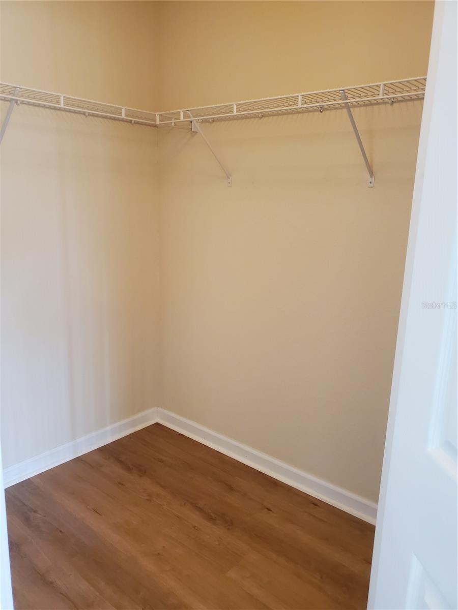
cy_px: 305
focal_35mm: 26
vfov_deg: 67.3
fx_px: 459
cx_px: 229
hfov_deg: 53.1
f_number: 1.5
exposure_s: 1/40
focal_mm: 4.3
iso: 200
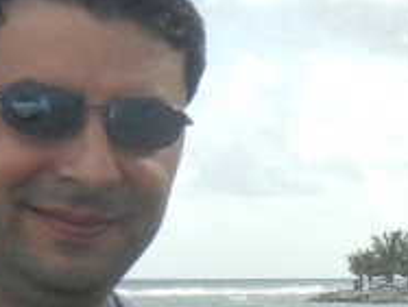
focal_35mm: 213
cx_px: 456
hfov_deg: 9.2
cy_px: 274
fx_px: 2515
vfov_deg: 7.0
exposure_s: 1/818
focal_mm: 7.1
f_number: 3.7
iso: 160
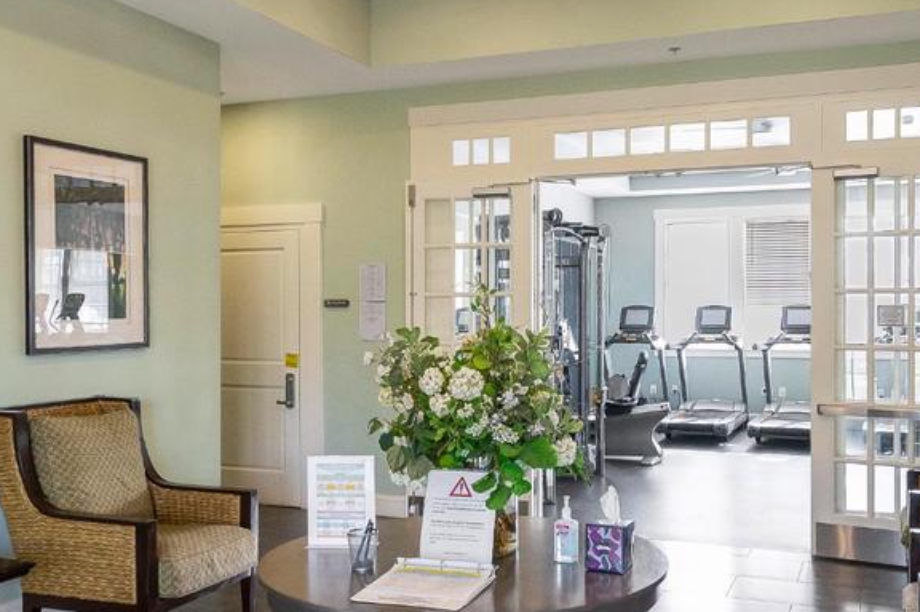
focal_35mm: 35
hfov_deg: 54.4
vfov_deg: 37.6
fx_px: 894
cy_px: 368
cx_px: 506
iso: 1400
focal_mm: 14
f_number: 4
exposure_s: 1/125
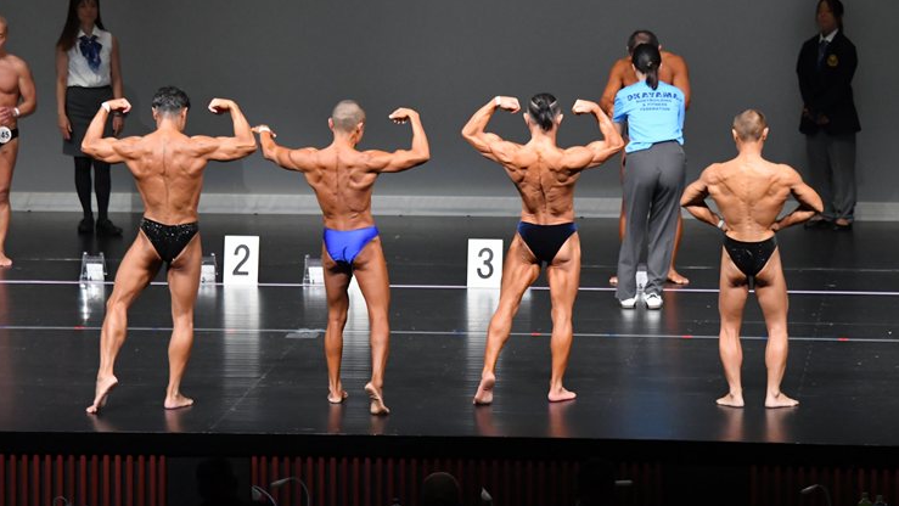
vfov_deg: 6.0
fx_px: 4792
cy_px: 195
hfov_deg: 10.7
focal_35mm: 201
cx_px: 448
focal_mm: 122
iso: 5000
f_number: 5.6
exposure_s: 1/400
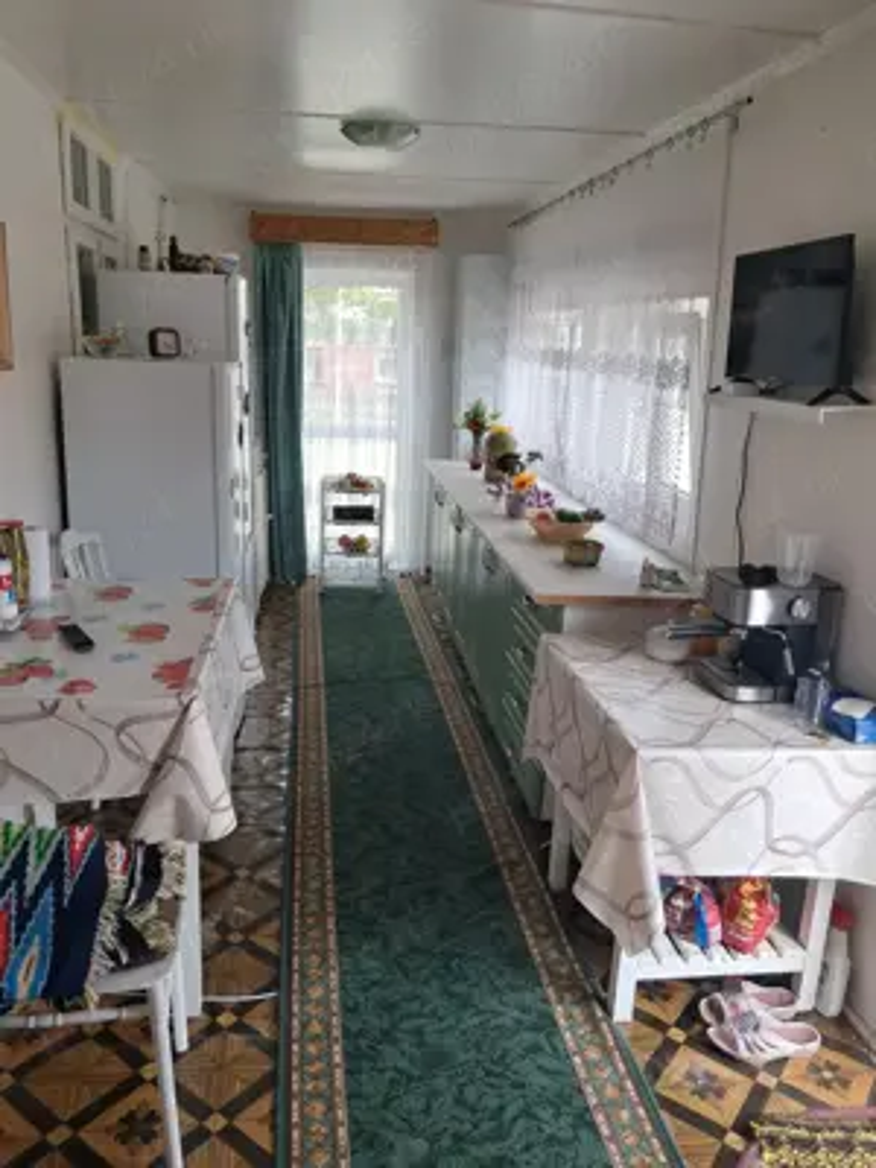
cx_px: 438
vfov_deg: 65.3
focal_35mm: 27
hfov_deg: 51.4
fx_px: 911
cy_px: 584
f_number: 1.8
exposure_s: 1/60
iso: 50
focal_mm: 4
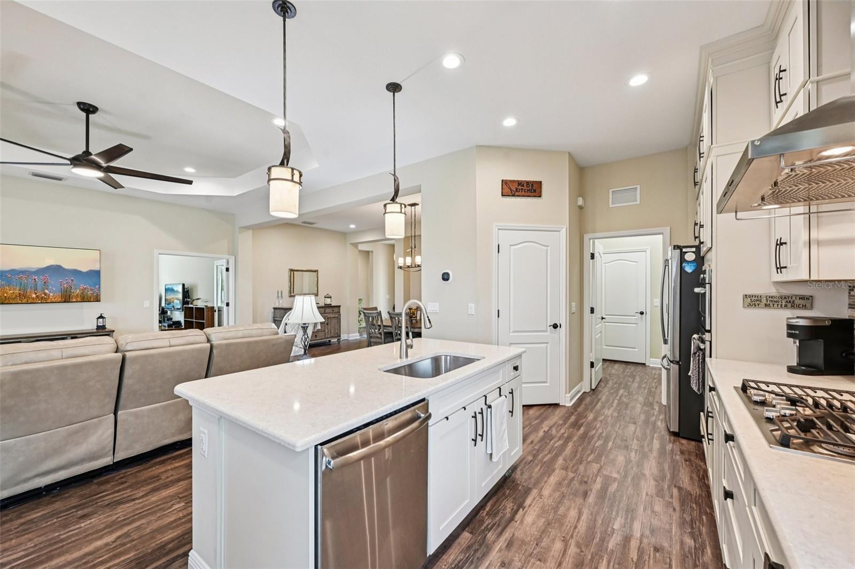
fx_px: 332
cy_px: 284
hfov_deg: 104.3
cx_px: 428
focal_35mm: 14
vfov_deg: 81.2
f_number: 8
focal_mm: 14
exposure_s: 1/25
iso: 400
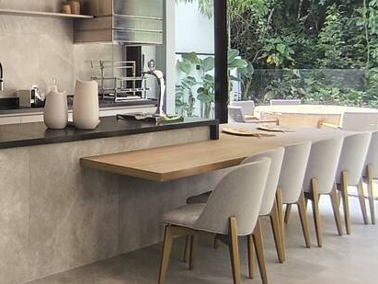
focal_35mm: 56
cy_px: 55
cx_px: -42
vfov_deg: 25.7
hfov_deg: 30.5
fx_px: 612
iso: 80
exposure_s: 1/120
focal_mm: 1.65
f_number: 2.2
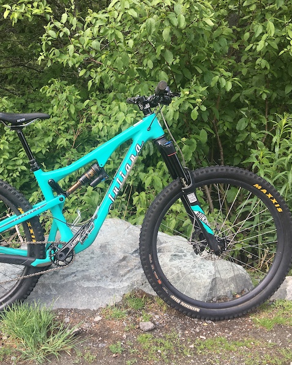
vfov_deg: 47.9
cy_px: 182
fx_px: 410
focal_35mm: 38
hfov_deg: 38.5
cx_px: 88
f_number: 2.2
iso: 25
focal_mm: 4.15
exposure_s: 1/246
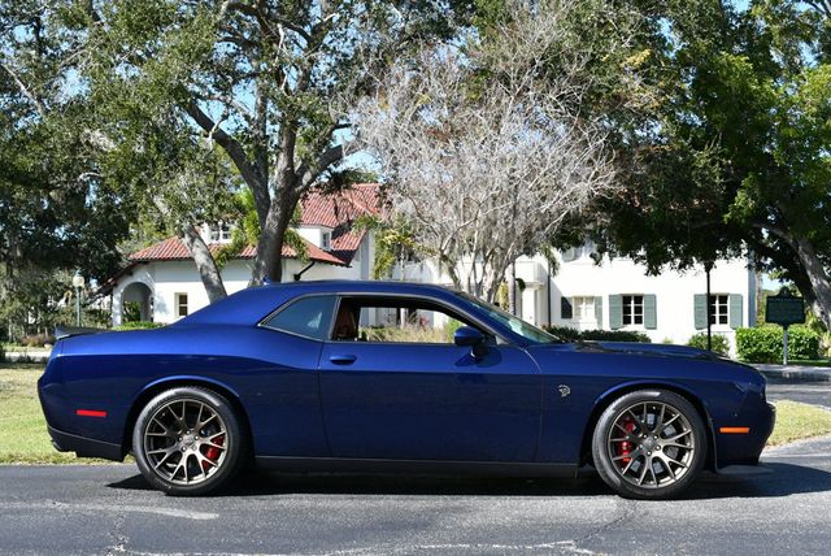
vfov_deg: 27.0
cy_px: 278
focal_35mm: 50
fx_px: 1155
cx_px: 416
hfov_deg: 39.6
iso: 160
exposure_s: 1/250
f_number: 8
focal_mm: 25
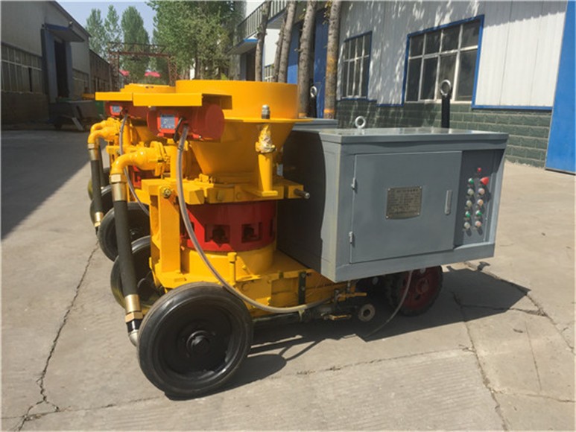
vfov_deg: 48.2
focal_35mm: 29
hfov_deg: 61.7
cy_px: 216
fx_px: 483
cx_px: 288
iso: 32
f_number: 2.2
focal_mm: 4.15
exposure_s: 1/1721
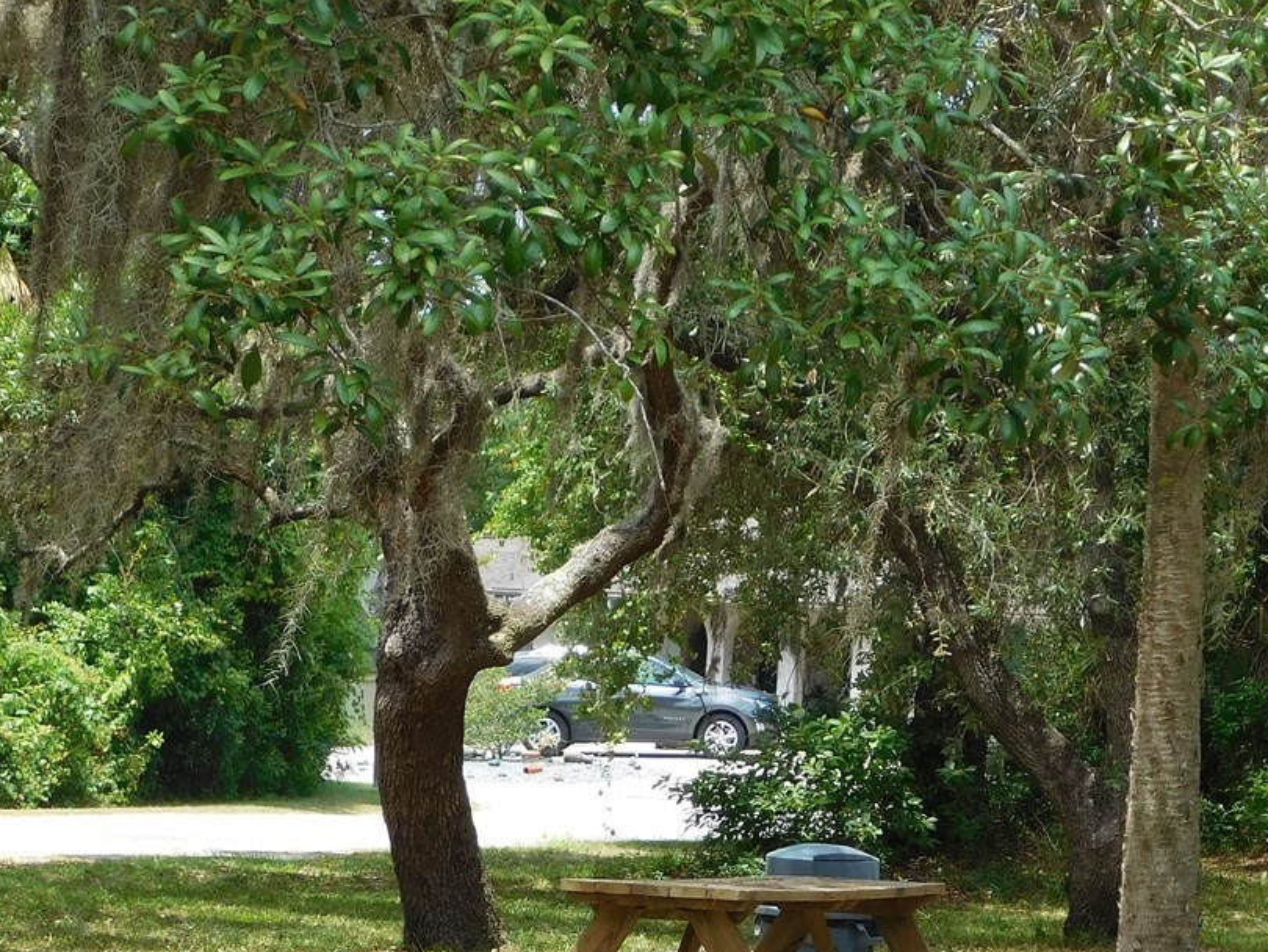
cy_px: 775
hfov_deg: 12.5
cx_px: 839
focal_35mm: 158
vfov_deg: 9.4
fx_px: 5789
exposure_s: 1/200
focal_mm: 14.2
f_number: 4.4
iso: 125
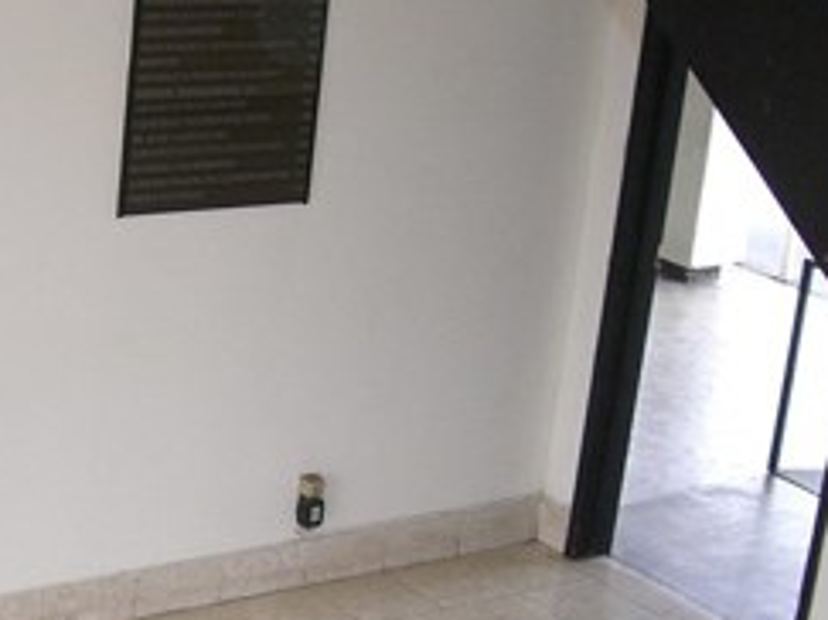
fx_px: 2391
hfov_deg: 19.5
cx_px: 221
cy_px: 508
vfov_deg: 14.7
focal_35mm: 100
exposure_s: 1/160
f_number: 2.7
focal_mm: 6.2
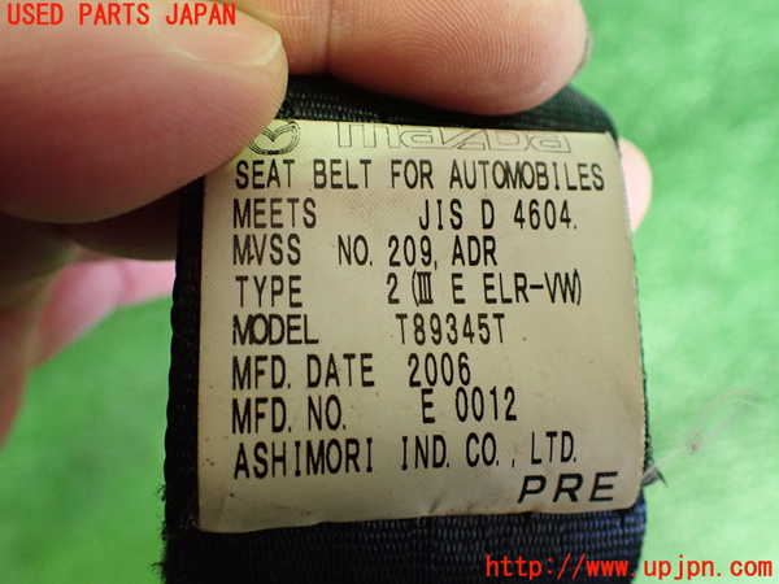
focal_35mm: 30
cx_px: 390
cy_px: 292
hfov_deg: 60.0
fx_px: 675
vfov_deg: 46.8
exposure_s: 1/30
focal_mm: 5.4
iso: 800
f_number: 2.3
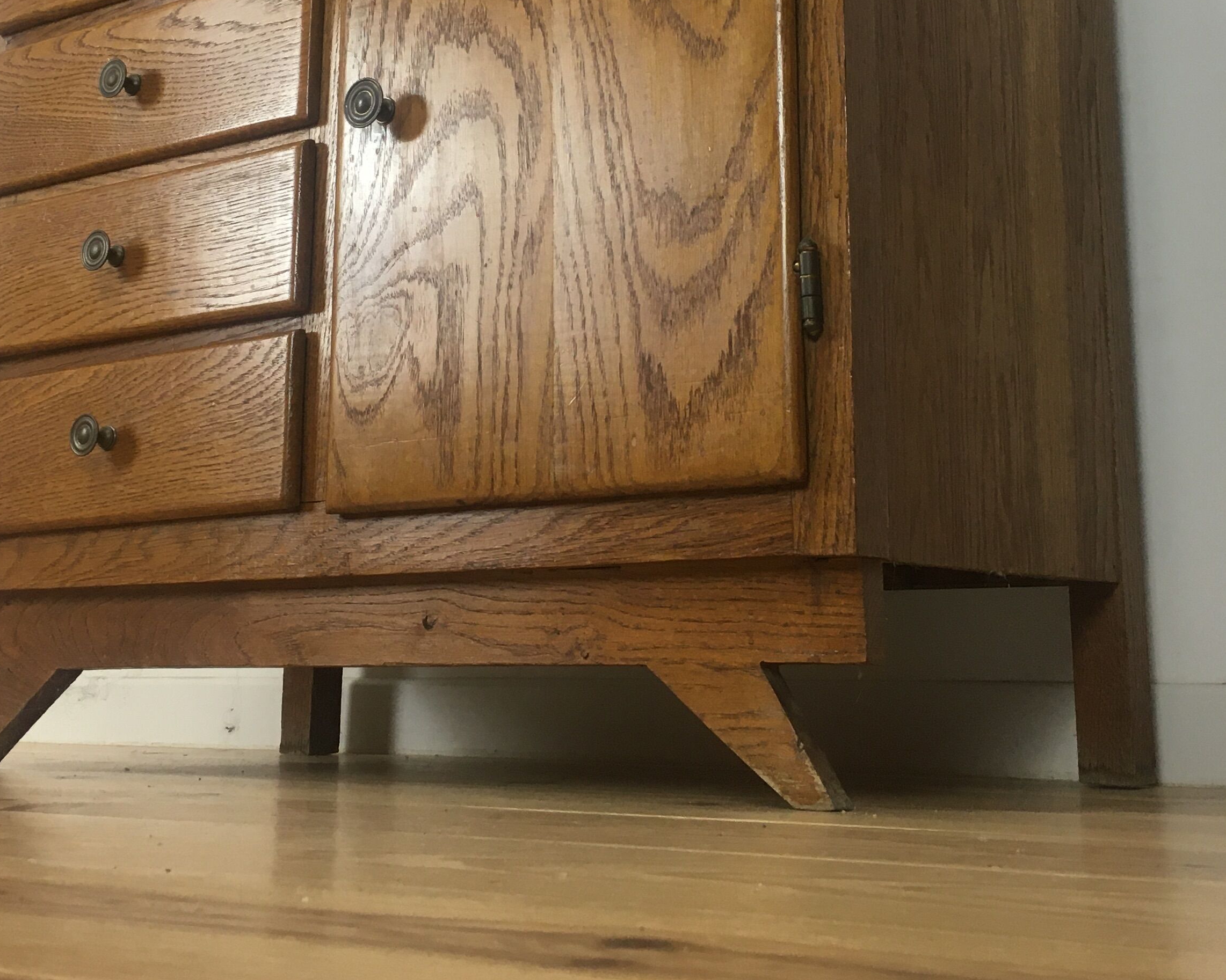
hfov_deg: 37.3
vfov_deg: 29.7
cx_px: 605
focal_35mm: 50
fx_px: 1814
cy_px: 239
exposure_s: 1/33
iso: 50
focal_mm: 4.15
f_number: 2.2
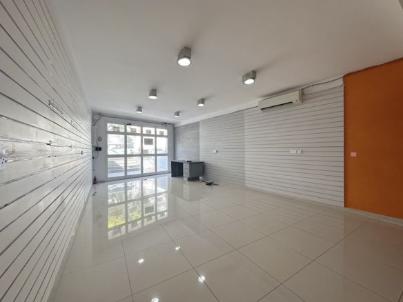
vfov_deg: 85.7
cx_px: 202
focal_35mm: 14
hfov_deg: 102.1
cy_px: 151
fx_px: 163
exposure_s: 1/100
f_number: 2.2
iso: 64
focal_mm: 2.22
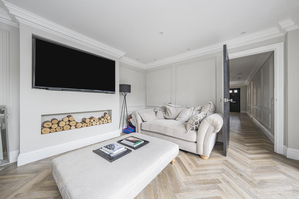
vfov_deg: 90.0
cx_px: 150
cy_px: 100
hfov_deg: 112.6
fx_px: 100
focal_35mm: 12
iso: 320
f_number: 9
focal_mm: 12
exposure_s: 1/15
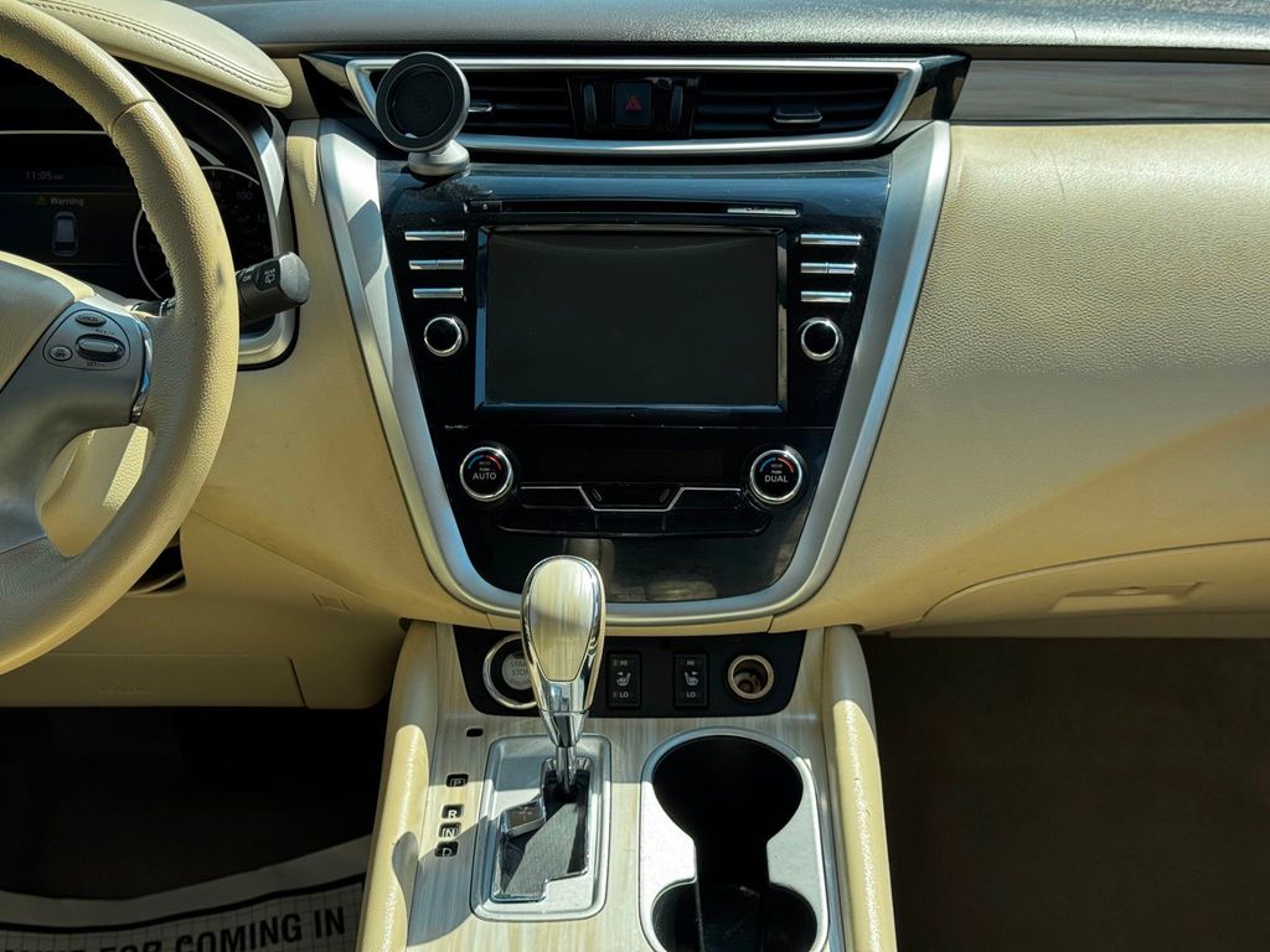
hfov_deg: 39.7
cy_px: 476
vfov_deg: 30.3
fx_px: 1761
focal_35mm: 48
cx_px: 635
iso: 64
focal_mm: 6.76
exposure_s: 1/865
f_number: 1.78
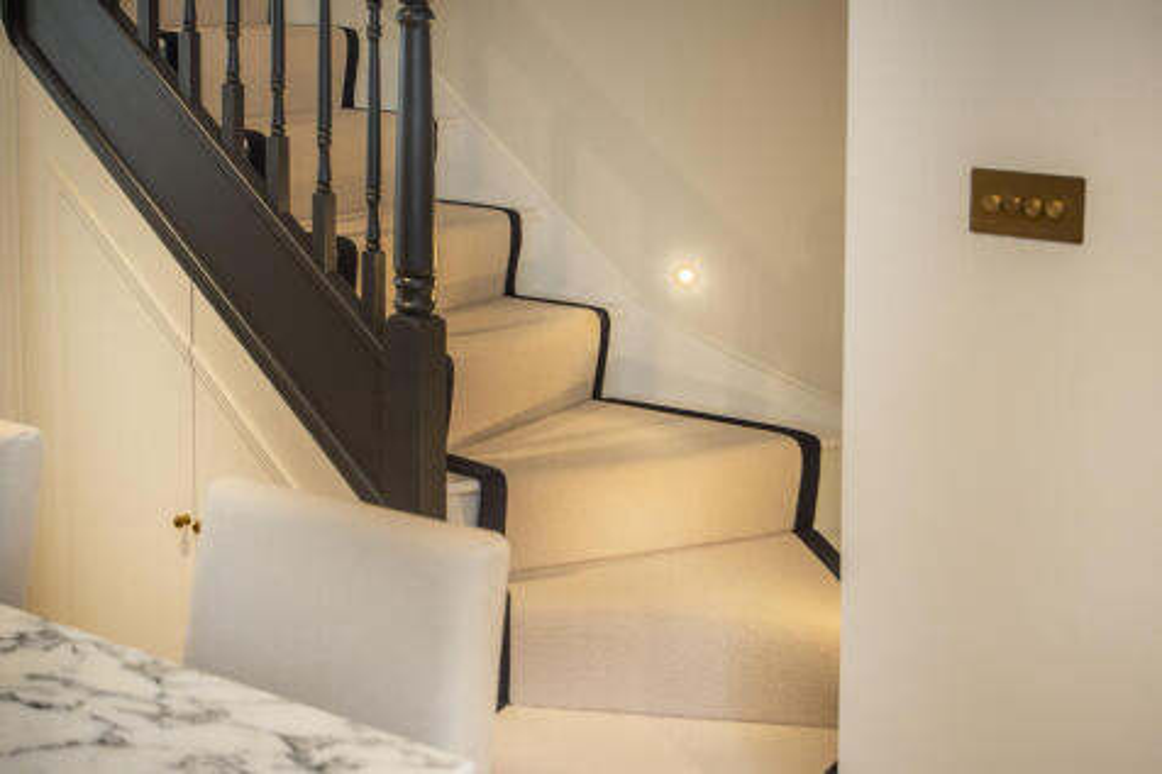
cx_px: 581
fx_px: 1775
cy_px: 387
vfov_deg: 24.6
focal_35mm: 55
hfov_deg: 36.3
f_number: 5.6
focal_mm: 55
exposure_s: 1/13
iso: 500
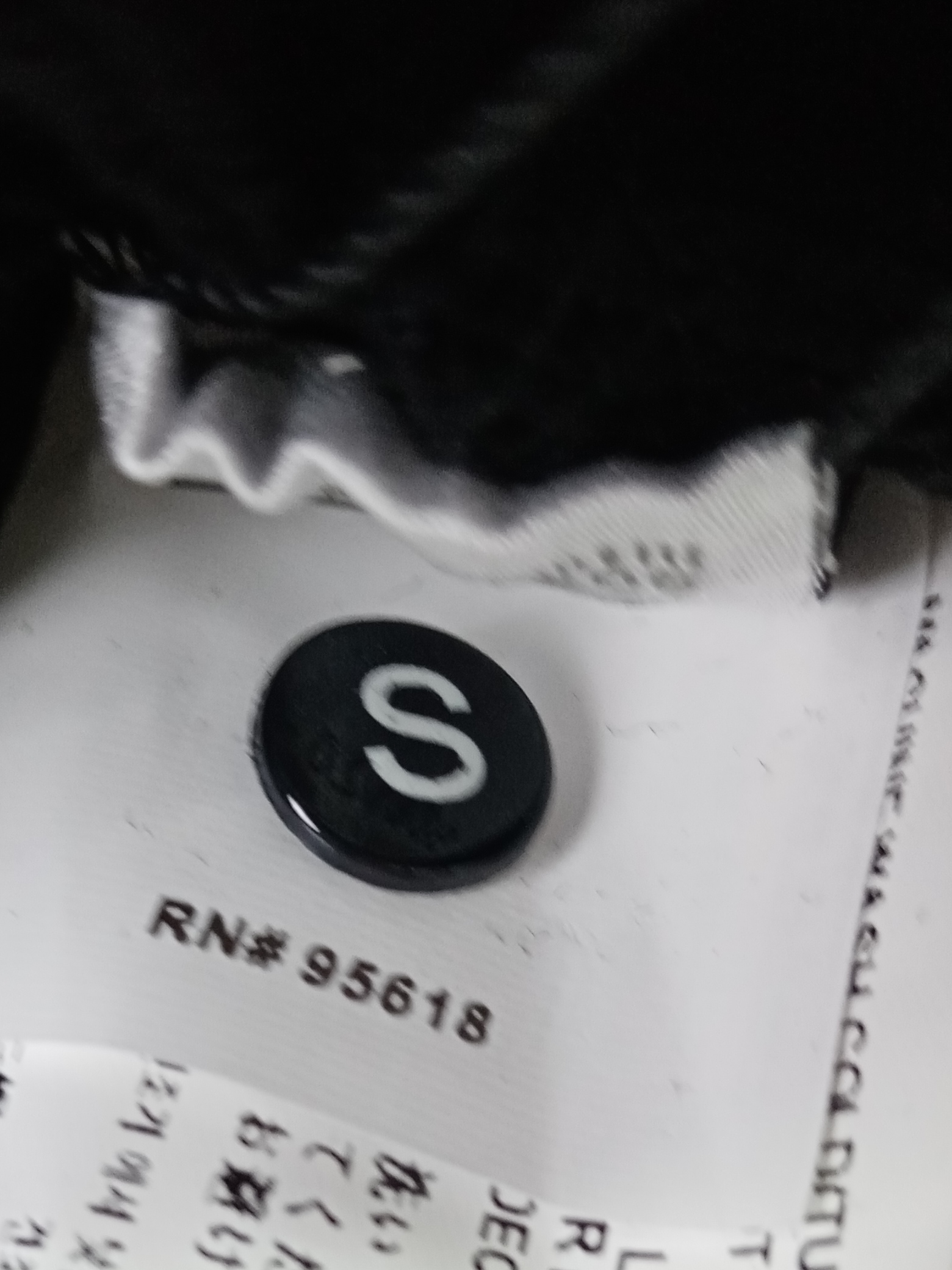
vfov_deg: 35.2
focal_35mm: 52
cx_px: 341
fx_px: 1907
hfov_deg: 27.9
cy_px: 1079
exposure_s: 1/30
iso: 146
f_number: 1.8
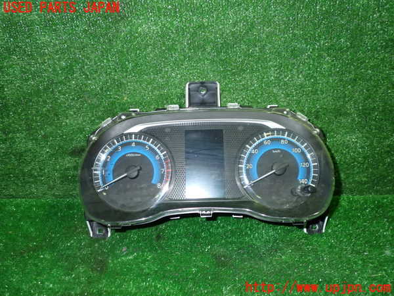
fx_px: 341
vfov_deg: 46.8
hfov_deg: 60.0
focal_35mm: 30
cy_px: 148
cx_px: 197
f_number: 6.3
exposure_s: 1/30
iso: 640
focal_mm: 5.4
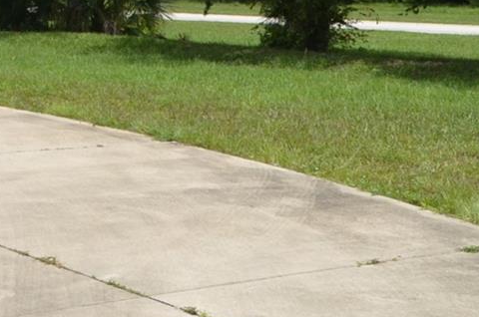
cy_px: -136
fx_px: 1195
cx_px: -55
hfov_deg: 21.4
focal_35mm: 90
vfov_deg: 14.3
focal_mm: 18
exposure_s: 1/200
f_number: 10
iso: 100
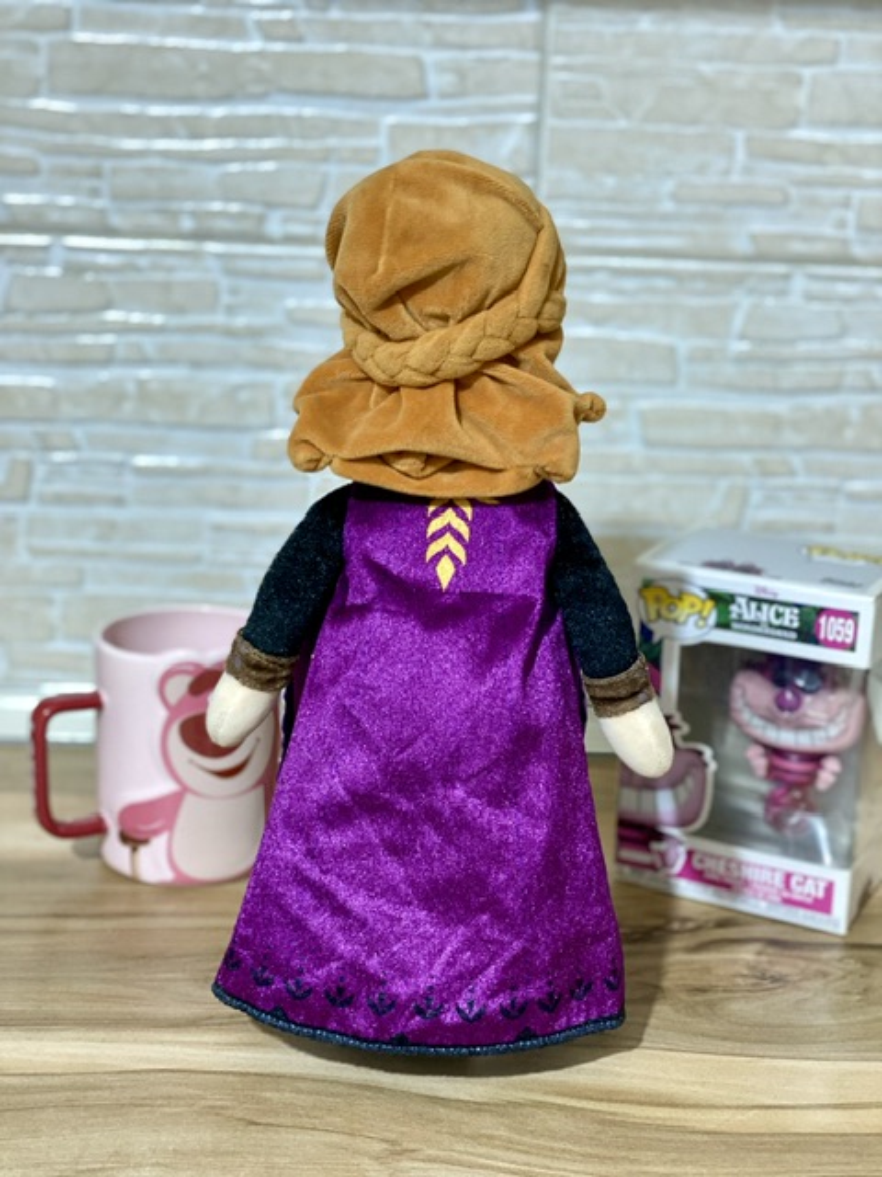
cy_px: 588
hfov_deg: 28.0
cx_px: 441
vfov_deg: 36.8
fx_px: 1767
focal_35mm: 52
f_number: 2
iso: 400
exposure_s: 1/20
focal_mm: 6
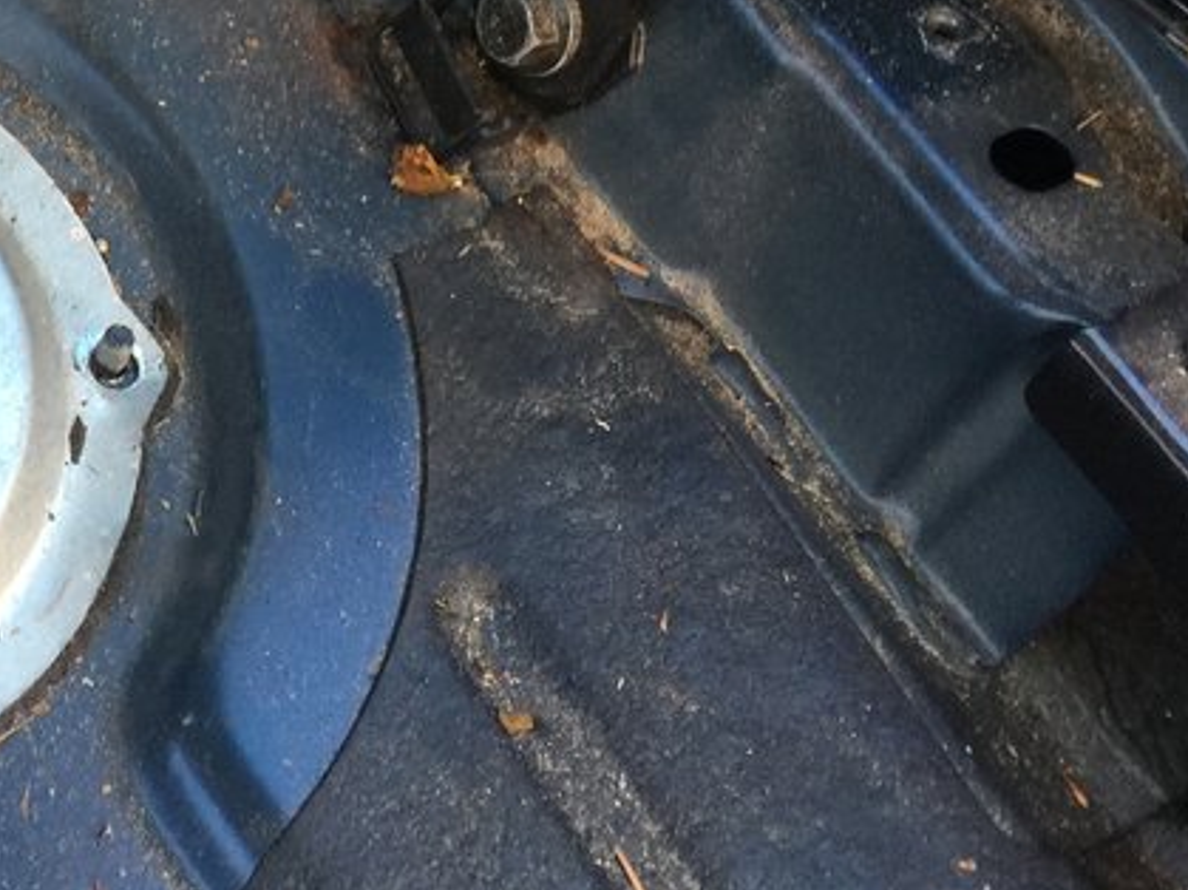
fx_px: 2848
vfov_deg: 17.2
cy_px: -94
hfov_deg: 22.2
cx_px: -139
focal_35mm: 83
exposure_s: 1/30
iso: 50
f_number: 2.2
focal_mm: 4.15
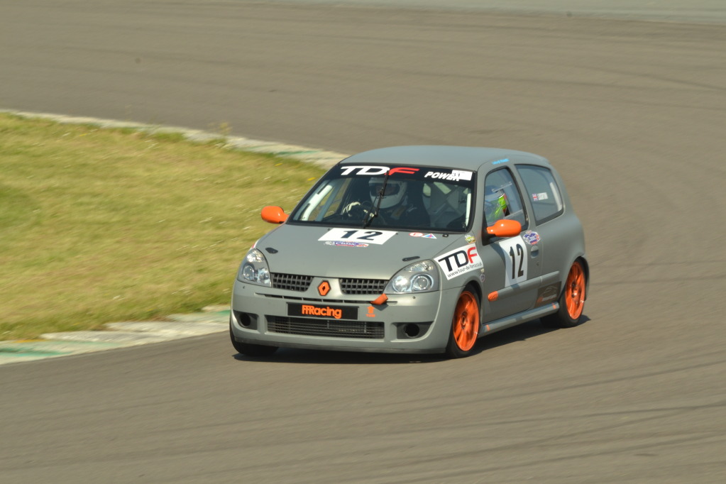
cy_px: 242
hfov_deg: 5.5
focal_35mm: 375
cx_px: 363
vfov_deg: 3.7
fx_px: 7562
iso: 200
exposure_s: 1/125
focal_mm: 250
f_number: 20
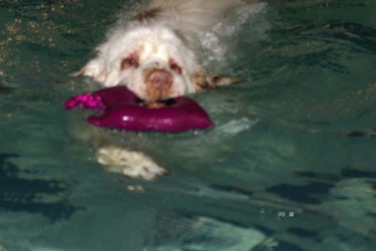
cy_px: 84
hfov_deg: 14.6
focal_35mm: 141
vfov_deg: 9.7
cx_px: 169
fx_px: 1472
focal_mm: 70
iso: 400
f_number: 5.6
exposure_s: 1/125
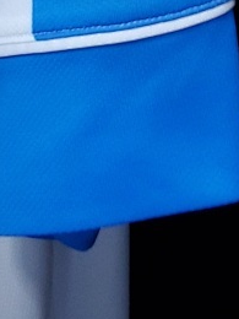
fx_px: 994
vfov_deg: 15.1
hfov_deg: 13.4
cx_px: -37
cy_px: -299
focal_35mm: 108
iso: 200
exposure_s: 1/30
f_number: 1.5
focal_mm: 4.3
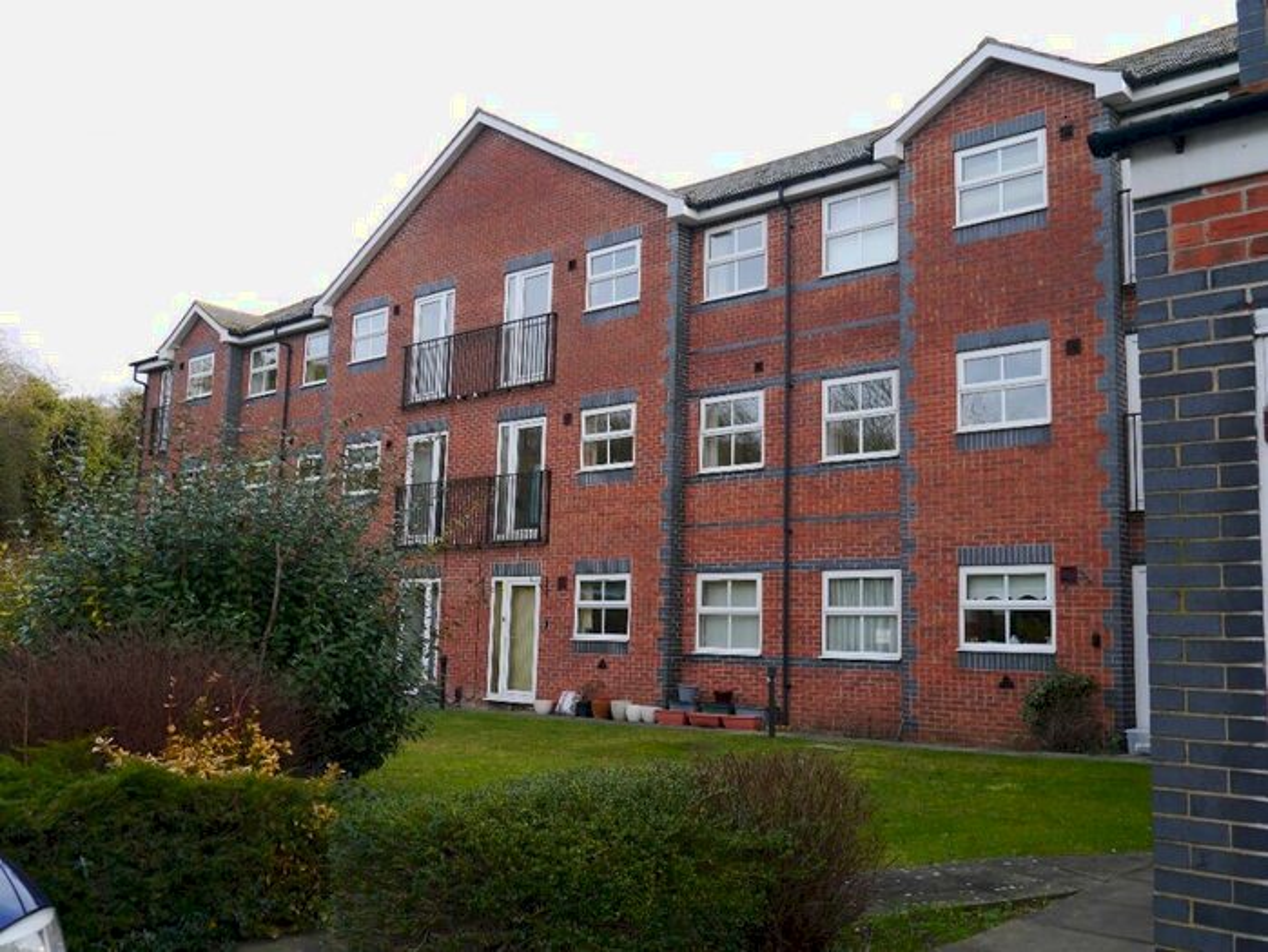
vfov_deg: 44.2
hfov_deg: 56.8
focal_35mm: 32
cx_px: 634
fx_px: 1173
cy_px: 476
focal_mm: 16
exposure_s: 1/160
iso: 160
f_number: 4.5
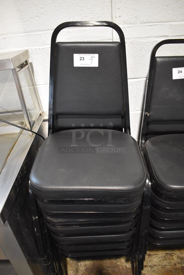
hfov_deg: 48.0
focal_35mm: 27
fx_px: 207
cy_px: 138
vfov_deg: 67.3
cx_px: 92
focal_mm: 18
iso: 4500
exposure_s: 1/125
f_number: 3.5
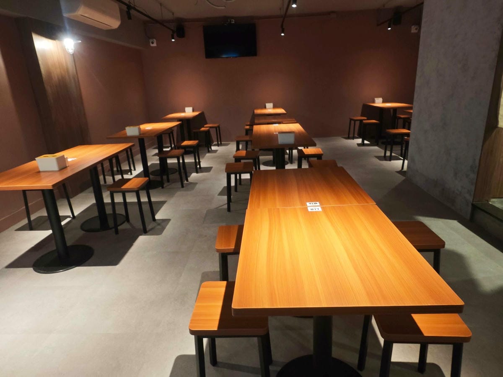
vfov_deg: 61.1
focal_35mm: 22
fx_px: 320
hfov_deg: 76.4
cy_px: 188
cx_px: 252
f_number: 1.8
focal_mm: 2.03
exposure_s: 1/24
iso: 160
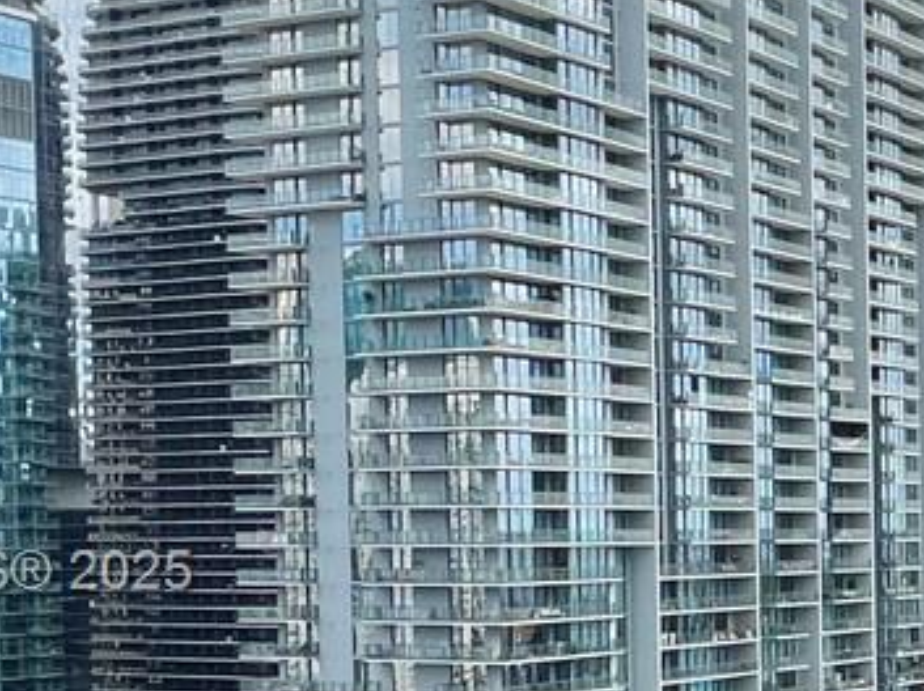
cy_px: 576
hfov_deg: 24.2
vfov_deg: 24.3
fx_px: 1573
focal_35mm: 59
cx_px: 1450
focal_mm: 1.57
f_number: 1.8
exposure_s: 1/1393
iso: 32
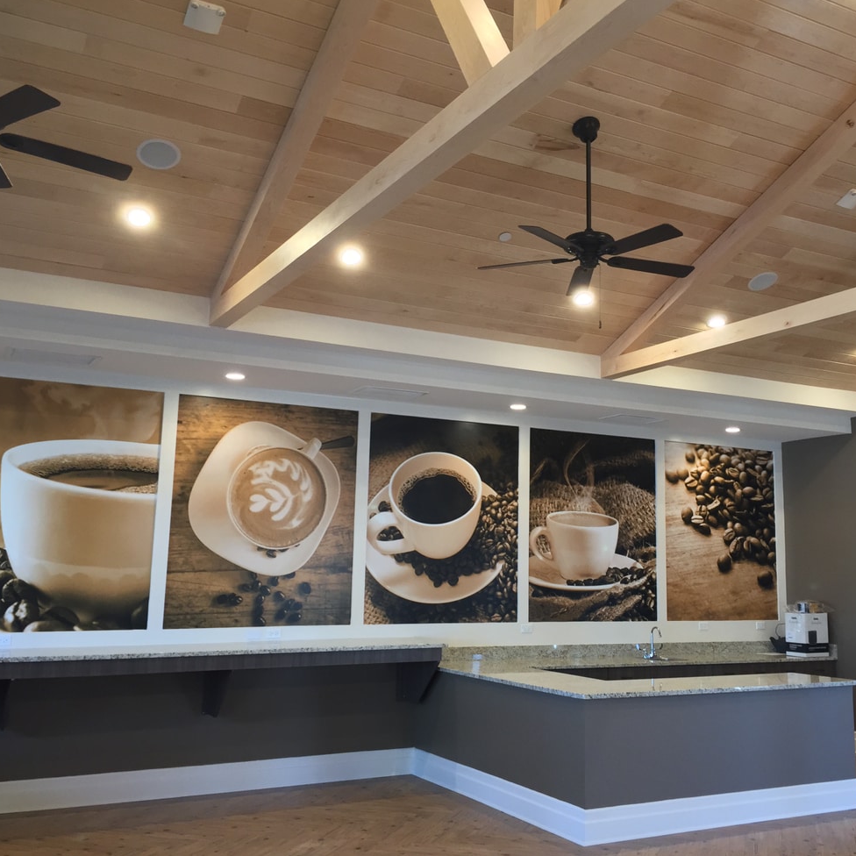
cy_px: 421
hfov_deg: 47.0
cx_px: 496
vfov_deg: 47.2
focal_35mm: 35
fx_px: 979
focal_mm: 4.15
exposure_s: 1/30
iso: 64
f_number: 2.2
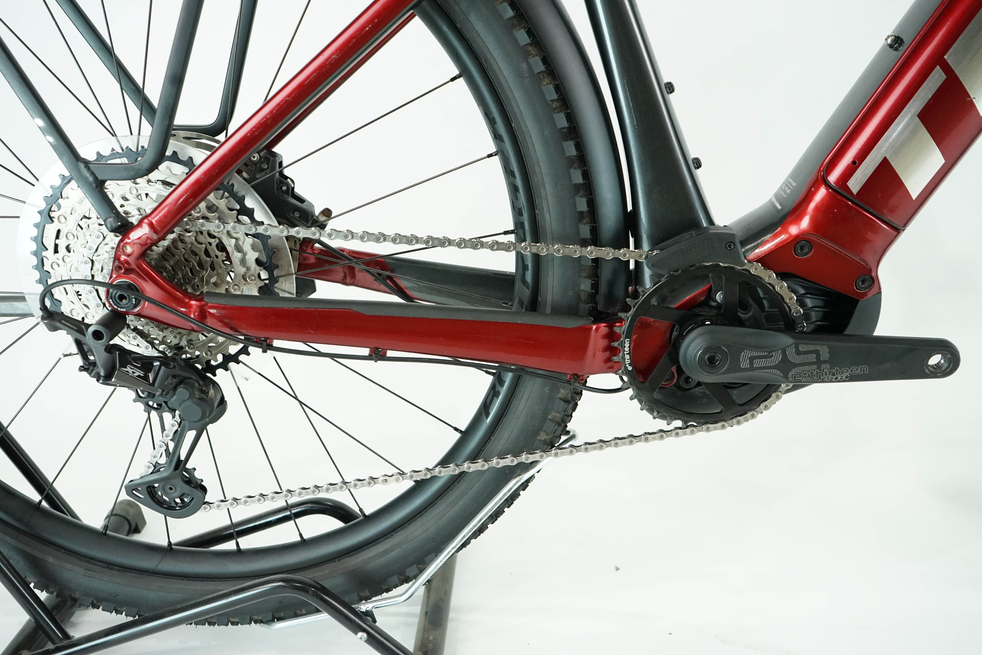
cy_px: 328
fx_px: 873
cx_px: 491
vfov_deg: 41.1
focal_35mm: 32
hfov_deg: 58.7
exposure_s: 1/200
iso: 3200
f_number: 6.3
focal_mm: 32
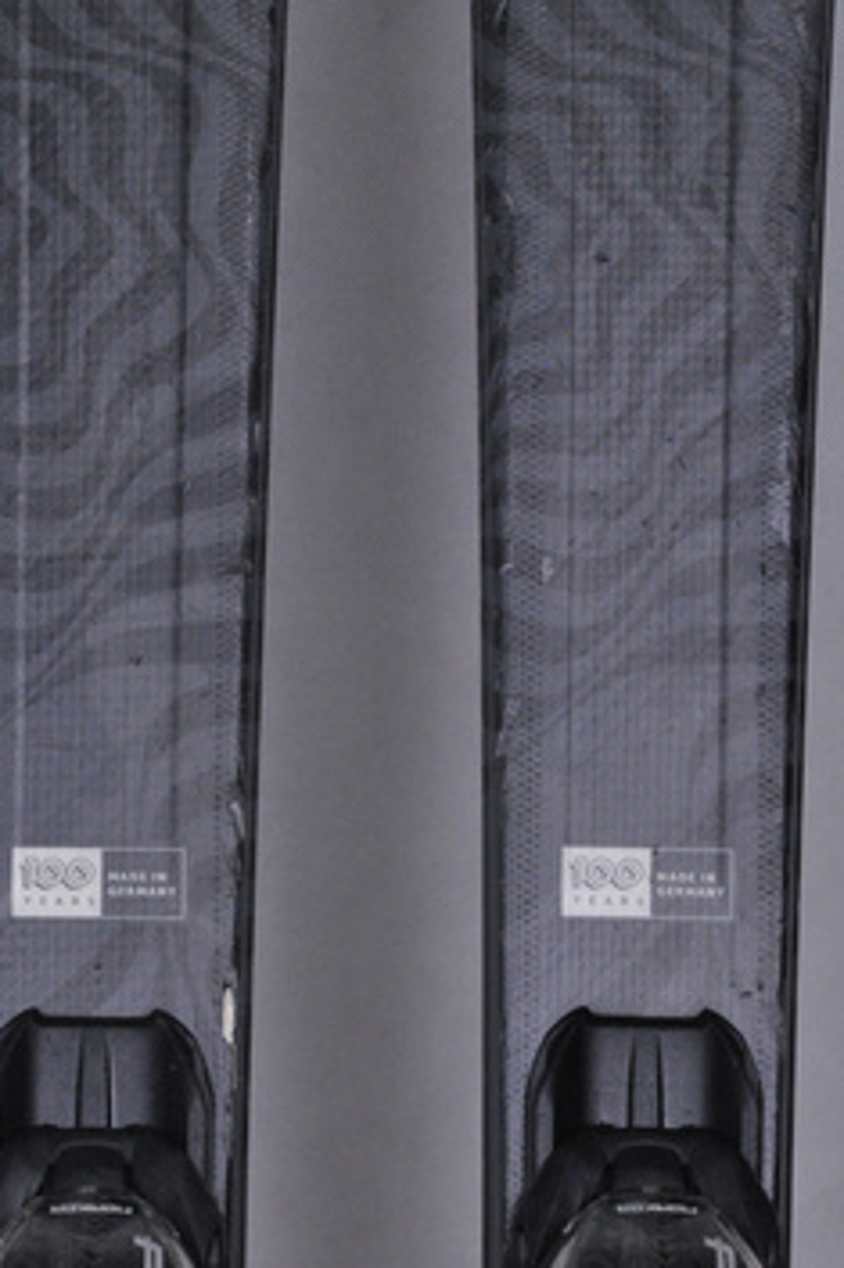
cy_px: 769
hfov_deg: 6.8
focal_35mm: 201
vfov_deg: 10.3
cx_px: 375
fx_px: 7062
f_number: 11
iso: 3200
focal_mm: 105
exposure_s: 1/125
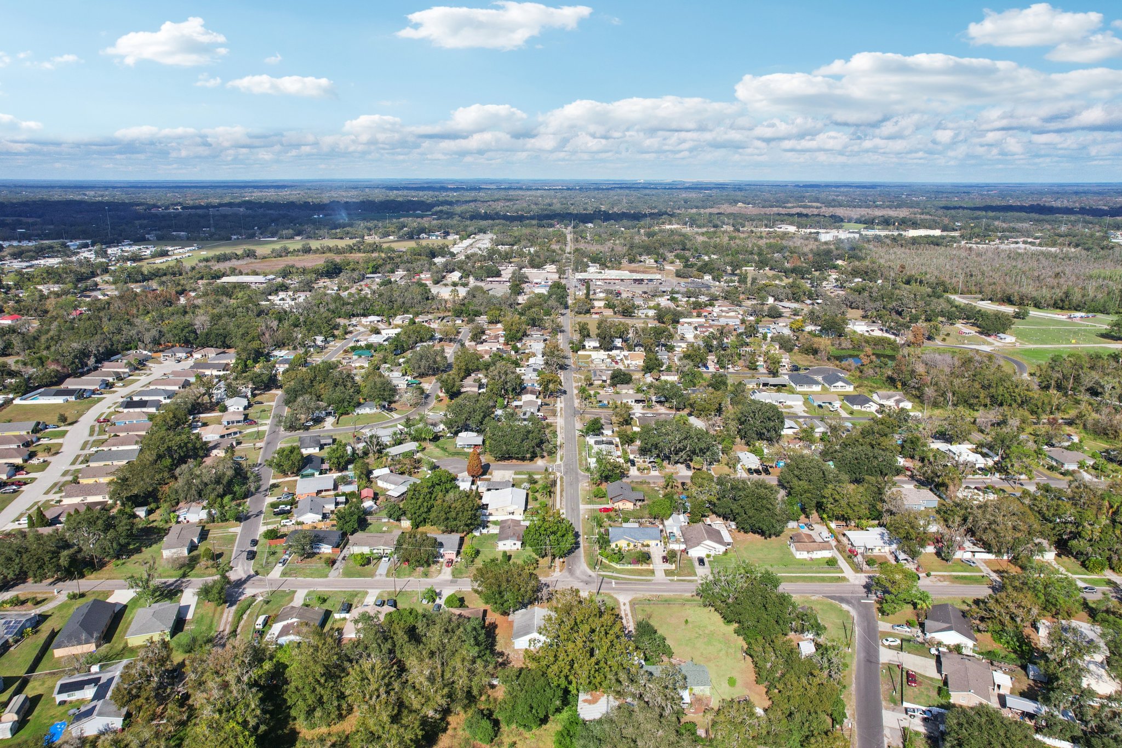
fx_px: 686
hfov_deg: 78.6
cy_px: 374
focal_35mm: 22
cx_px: 561
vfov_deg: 57.2
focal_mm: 8.4
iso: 120
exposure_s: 1/2500
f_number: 2.8
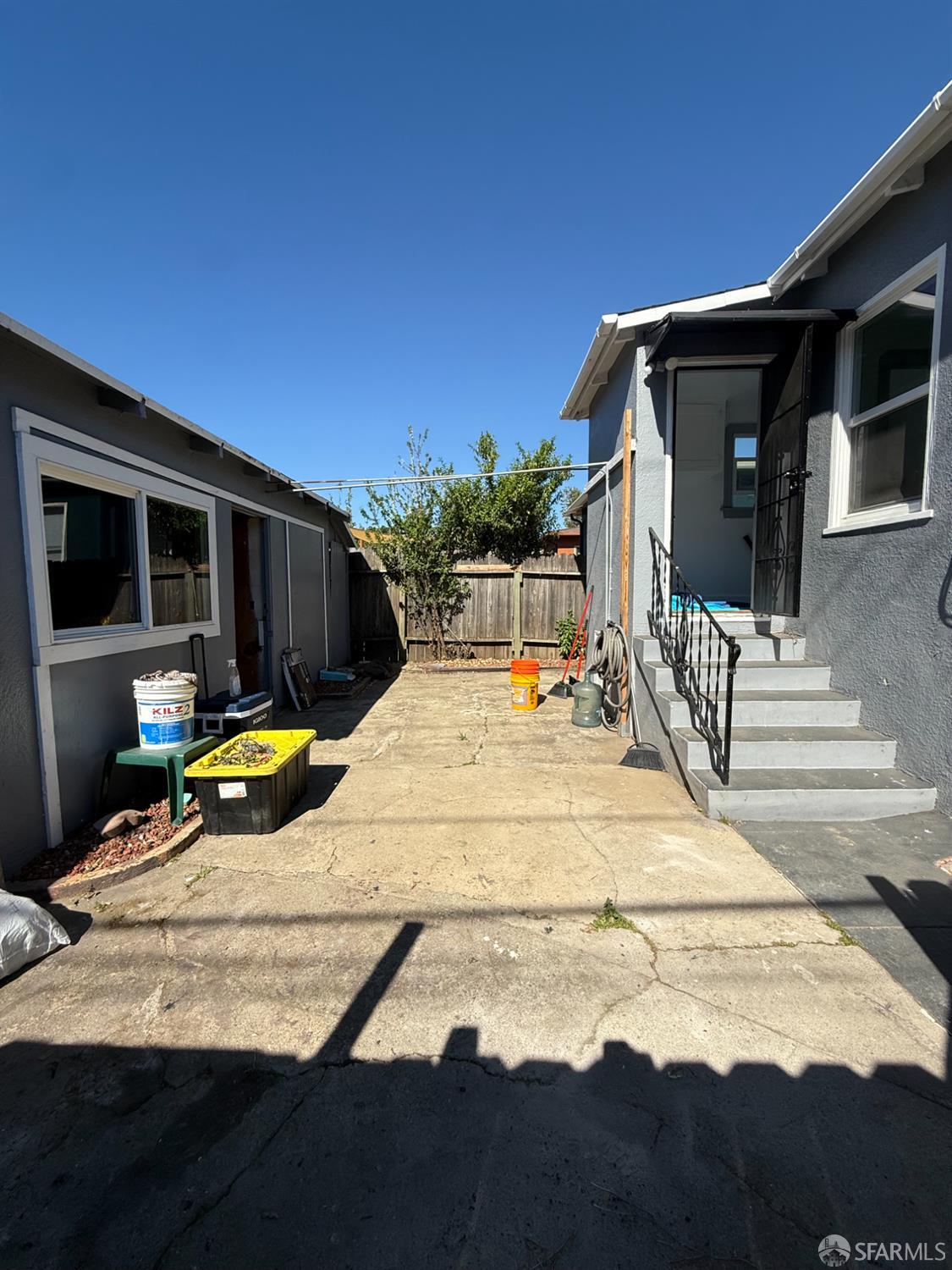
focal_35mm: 14
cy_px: 635
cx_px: 476
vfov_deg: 102.1
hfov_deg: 85.7
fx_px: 513
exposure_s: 1/2320
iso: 50
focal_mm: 2.22
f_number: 2.2
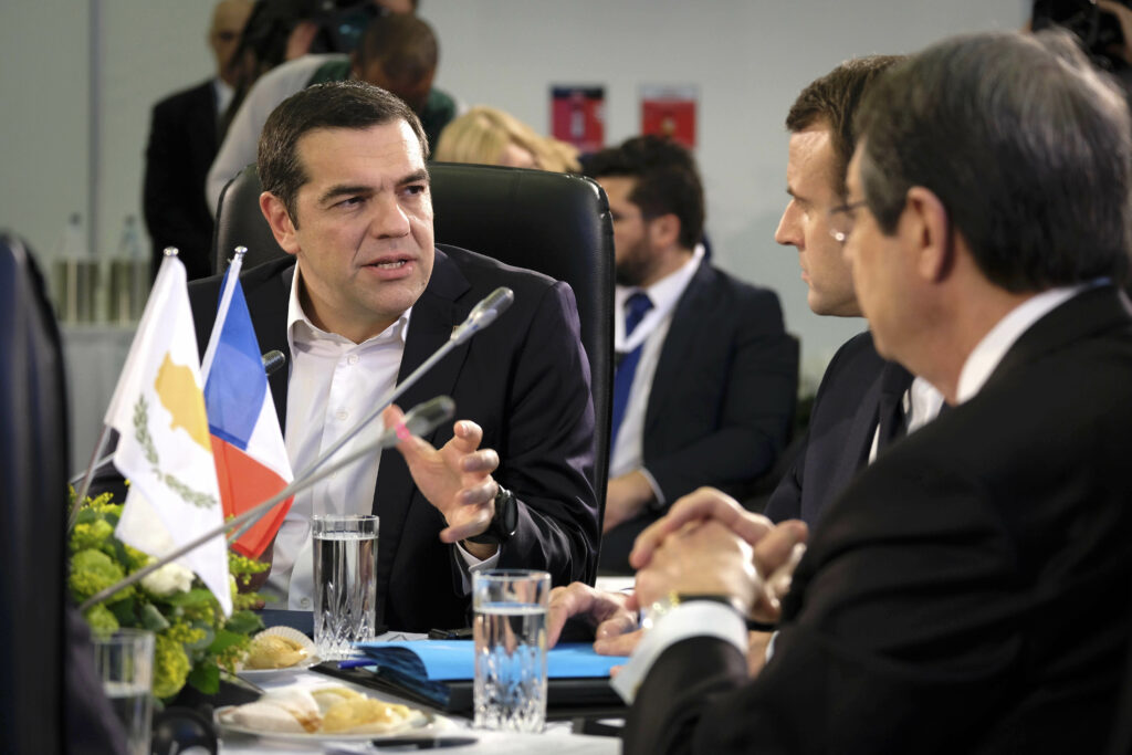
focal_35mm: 136
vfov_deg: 10.1
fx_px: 4277
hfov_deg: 15.1
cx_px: 566
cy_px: 378
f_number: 3.9
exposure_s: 1/125
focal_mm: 90.4
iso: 1250
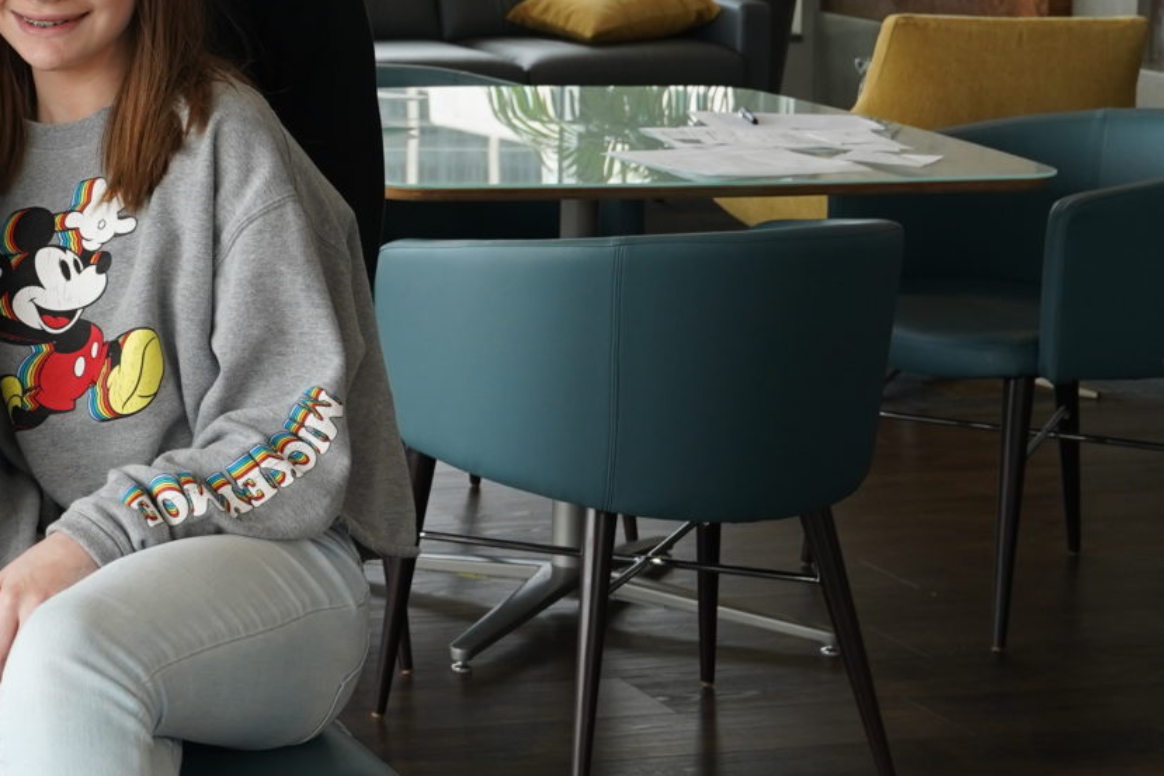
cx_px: -268
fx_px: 3395
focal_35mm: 105
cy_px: -54
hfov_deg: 18.4
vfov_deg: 12.8
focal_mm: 34
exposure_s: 1/100
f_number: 6.3
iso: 640
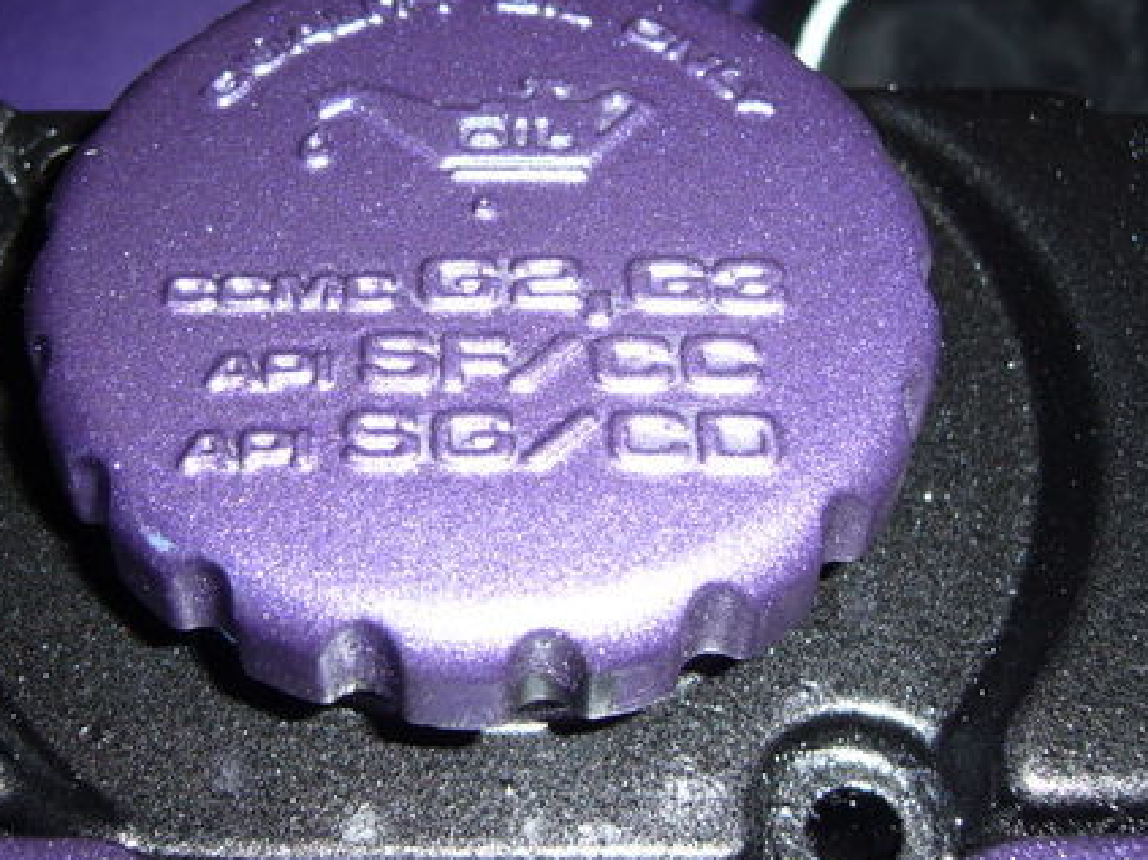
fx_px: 1757
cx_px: 480
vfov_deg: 27.4
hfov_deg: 36.1
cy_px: 315
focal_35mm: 53
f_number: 2.8
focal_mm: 5.8
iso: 80
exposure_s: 1/30
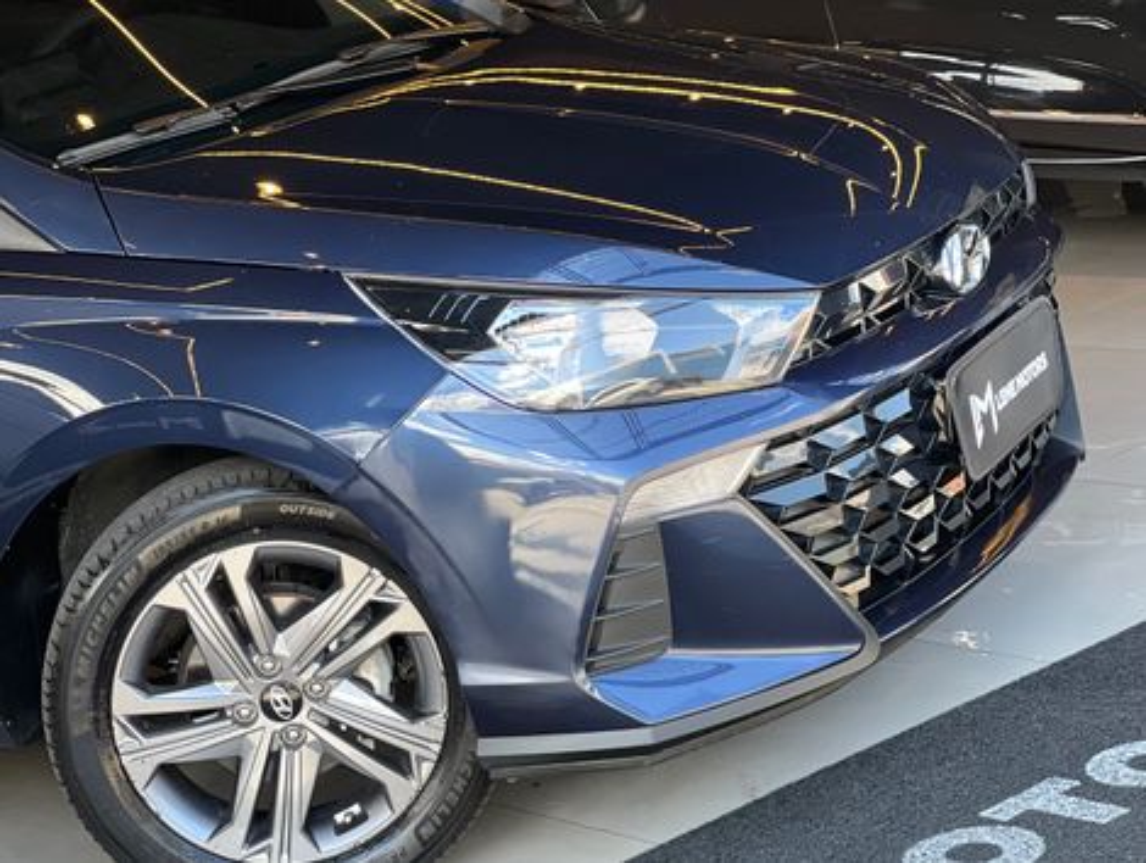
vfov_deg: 19.2
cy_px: 432
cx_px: 573
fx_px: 2553
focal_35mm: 77
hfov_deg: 25.3
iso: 125
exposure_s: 1/120
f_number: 2.8
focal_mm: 9
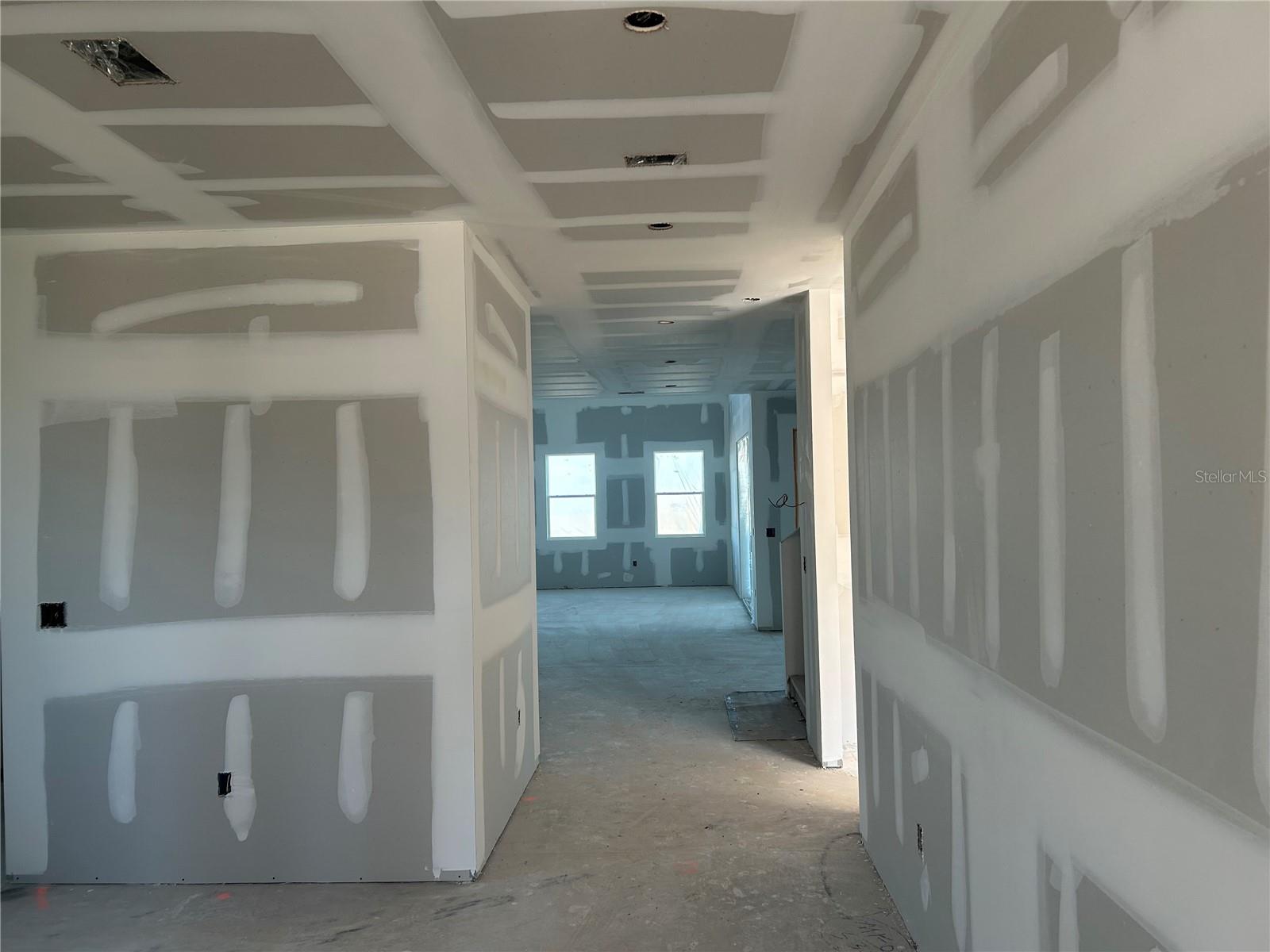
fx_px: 954
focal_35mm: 26
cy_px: 476
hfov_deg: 67.3
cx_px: 635
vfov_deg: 53.1
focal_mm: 5.7
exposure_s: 1/166
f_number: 1.5
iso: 64
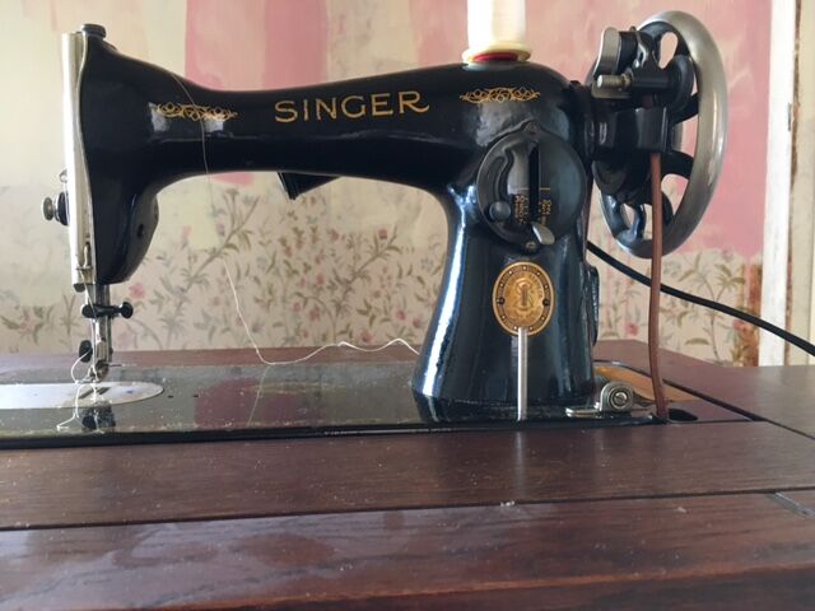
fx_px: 683
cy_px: 306
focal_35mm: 29
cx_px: 408
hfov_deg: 61.7
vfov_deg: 48.2
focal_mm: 4.15
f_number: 2.2
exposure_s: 1/17
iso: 200
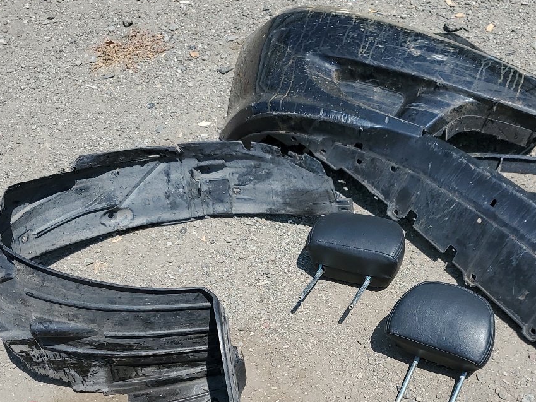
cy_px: 310
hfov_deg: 38.5
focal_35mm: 49
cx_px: 357
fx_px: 759
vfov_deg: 29.1
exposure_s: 1/3333
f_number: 1.5
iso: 50
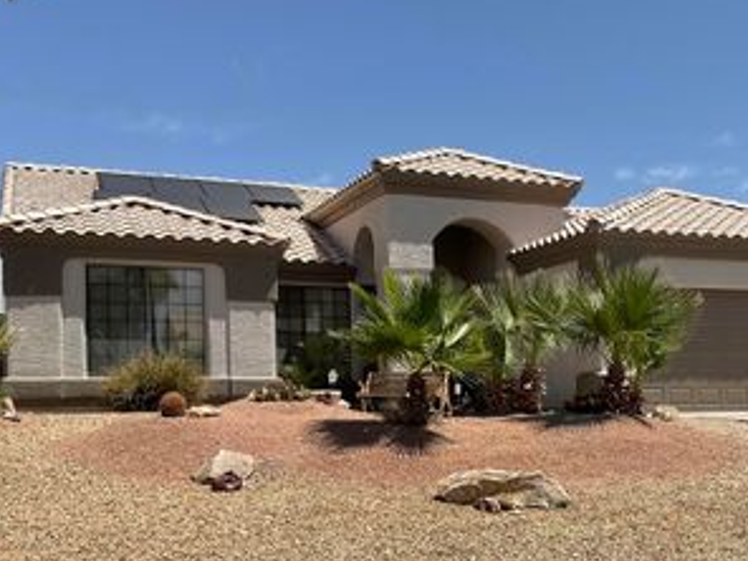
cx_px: 531
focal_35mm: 49
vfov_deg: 29.2
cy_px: 418
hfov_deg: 38.2
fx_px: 1059
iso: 16
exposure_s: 1/2959
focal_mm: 3
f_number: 1.8
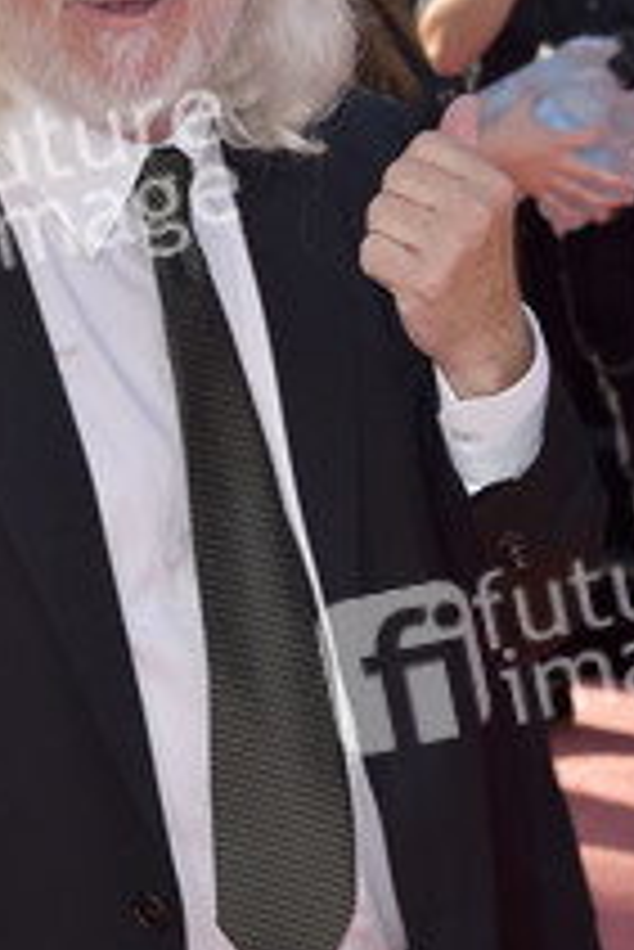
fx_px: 3244
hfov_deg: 11.1
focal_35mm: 123
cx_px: 142
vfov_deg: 16.6
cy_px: 423
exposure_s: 1/250
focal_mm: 65
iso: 320
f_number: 7.1
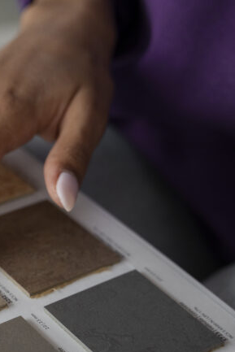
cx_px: -36
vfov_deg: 19.5
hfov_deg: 12.9
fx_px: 1017
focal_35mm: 104
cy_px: 246
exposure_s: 1/320
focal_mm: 44
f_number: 2.8
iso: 800
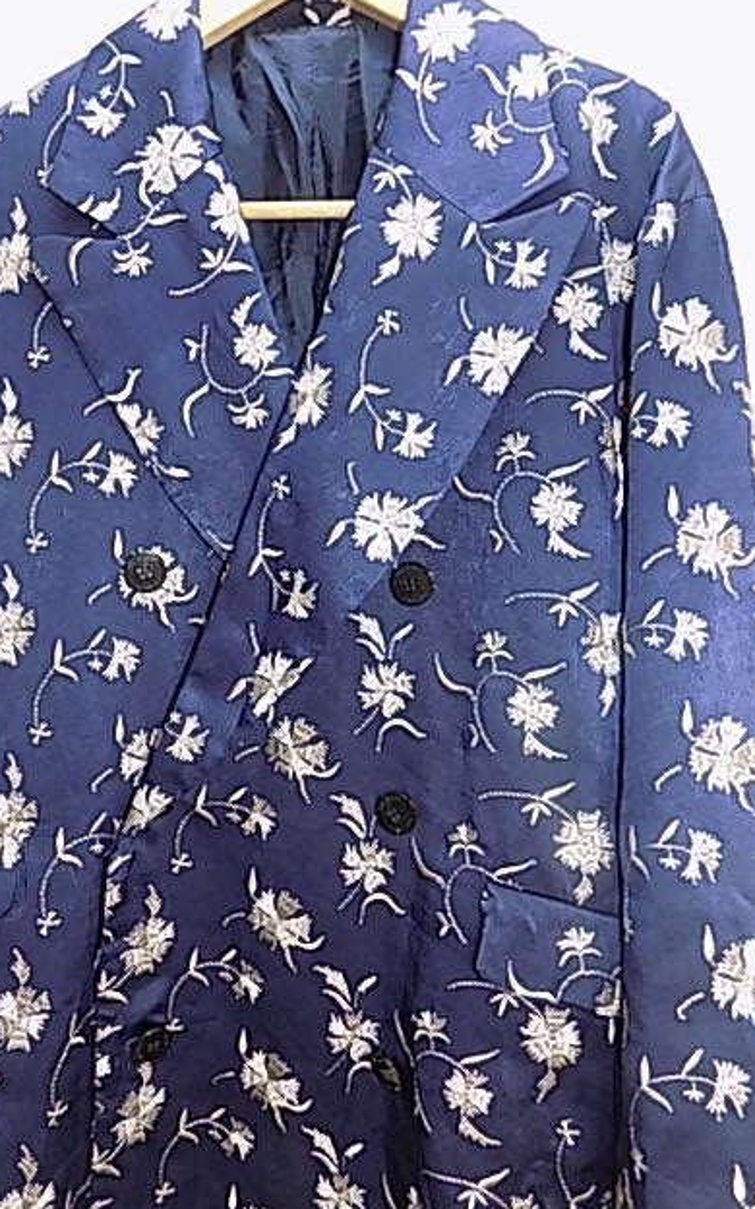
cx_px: 317
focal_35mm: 25
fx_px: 823
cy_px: 593
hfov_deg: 49.1
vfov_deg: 72.5
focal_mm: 4
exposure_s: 1/30
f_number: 3.1
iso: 200
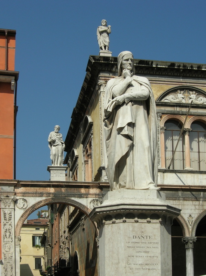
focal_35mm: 61
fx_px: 485
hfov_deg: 24.0
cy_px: 138
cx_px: 103
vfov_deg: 31.7
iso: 64
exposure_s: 1/584
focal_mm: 12.7
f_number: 5.9
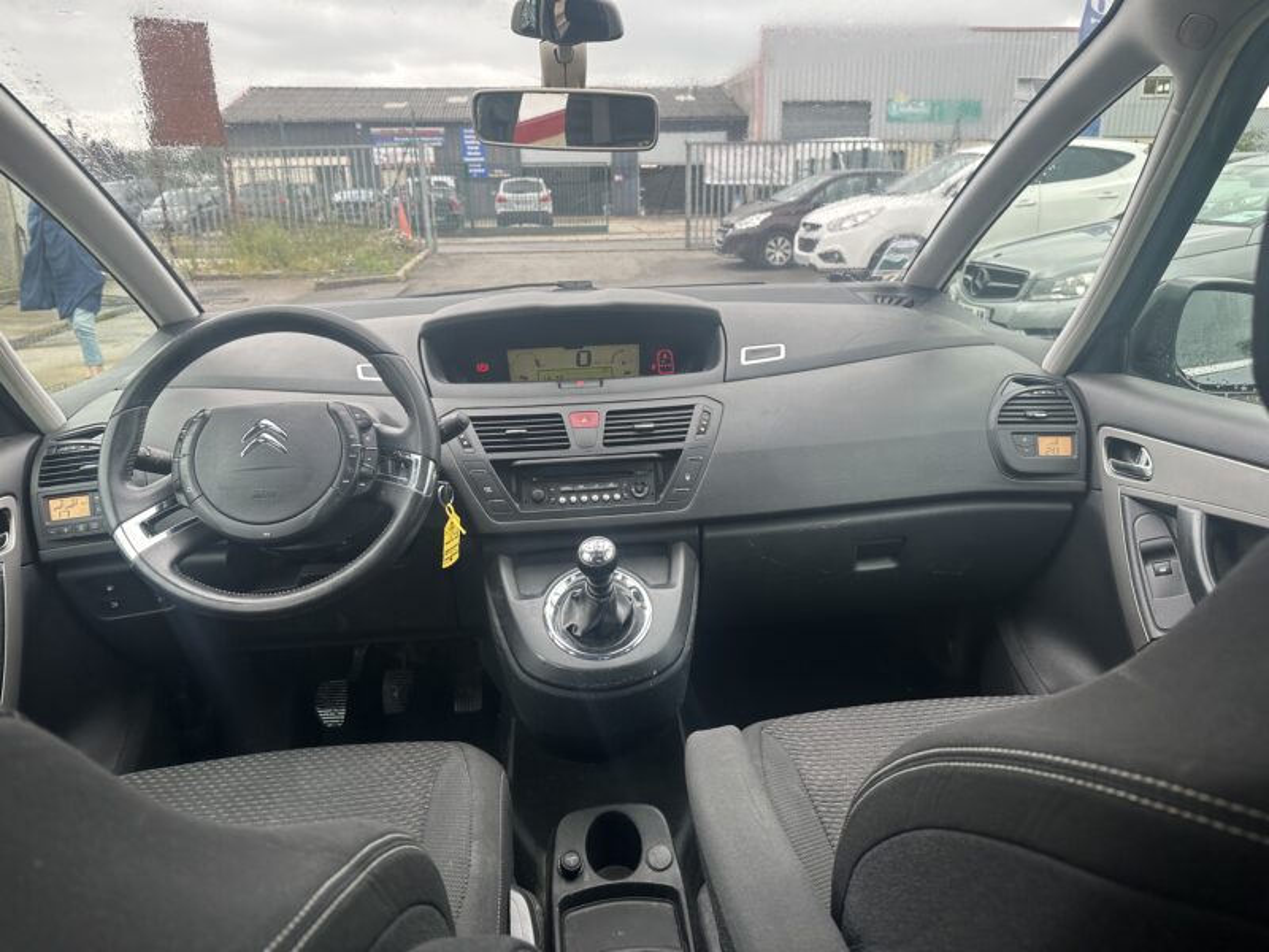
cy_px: 476
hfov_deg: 71.6
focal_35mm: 24
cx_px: 634
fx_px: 880
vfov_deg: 56.8
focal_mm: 6.86
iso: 80
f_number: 1.78
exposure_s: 1/424
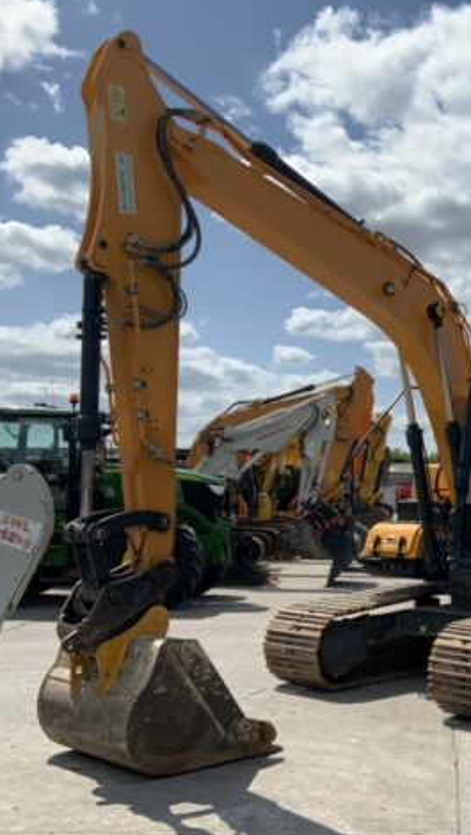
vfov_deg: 47.3
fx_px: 953
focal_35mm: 43
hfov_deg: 26.5
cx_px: 451
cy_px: 418
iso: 16
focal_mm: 3
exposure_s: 1/1675
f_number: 1.8
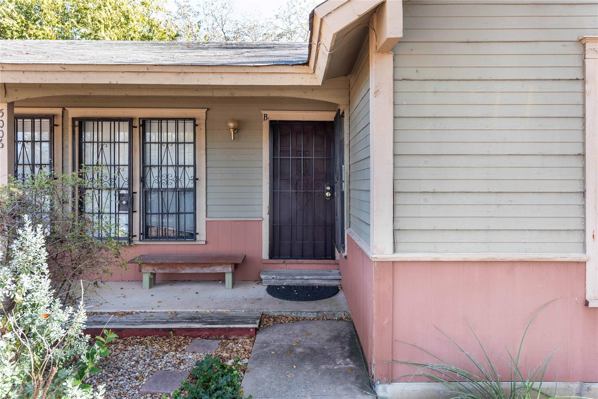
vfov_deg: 57.2
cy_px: 200
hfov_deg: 78.6
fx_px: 365
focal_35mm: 22
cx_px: 299
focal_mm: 22
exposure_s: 1/160
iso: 400
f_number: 6.3
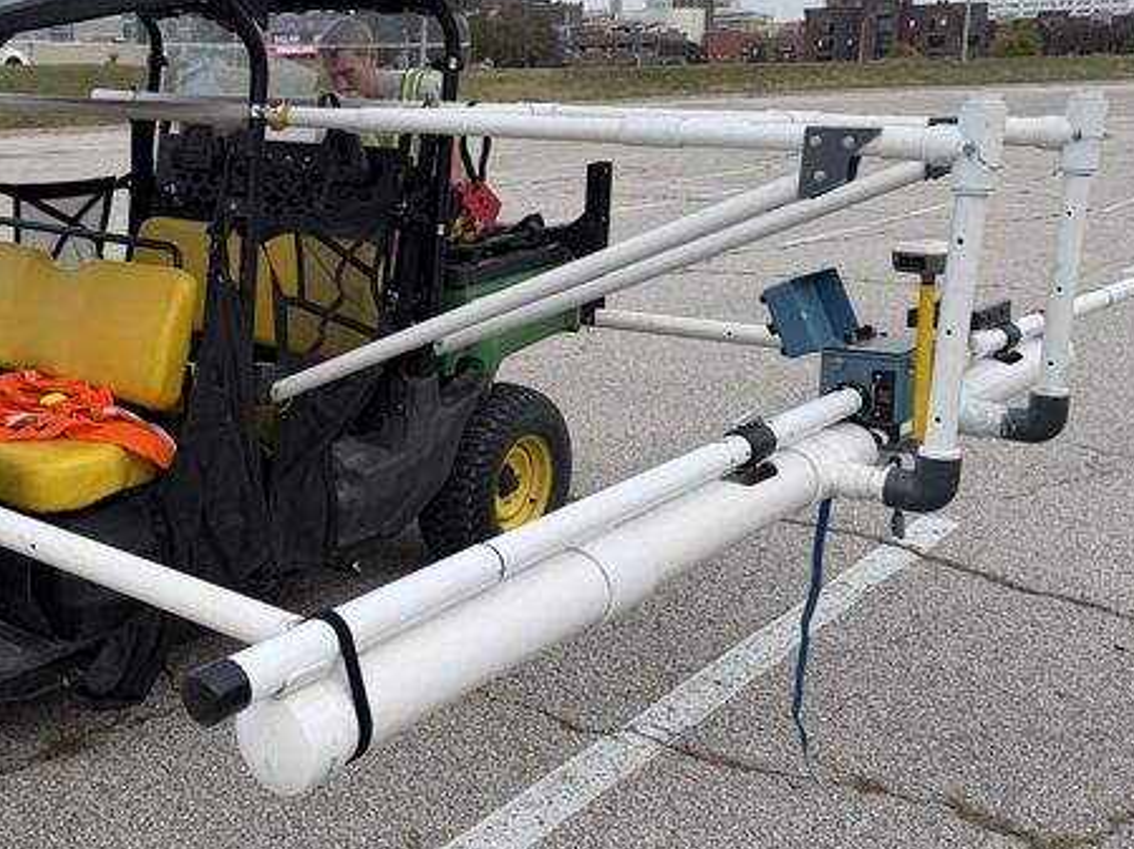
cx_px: 239
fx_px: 1342
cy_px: 380
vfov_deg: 35.1
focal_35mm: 41
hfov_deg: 43.8
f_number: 1.78
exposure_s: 1/1410
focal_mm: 6.76
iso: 80
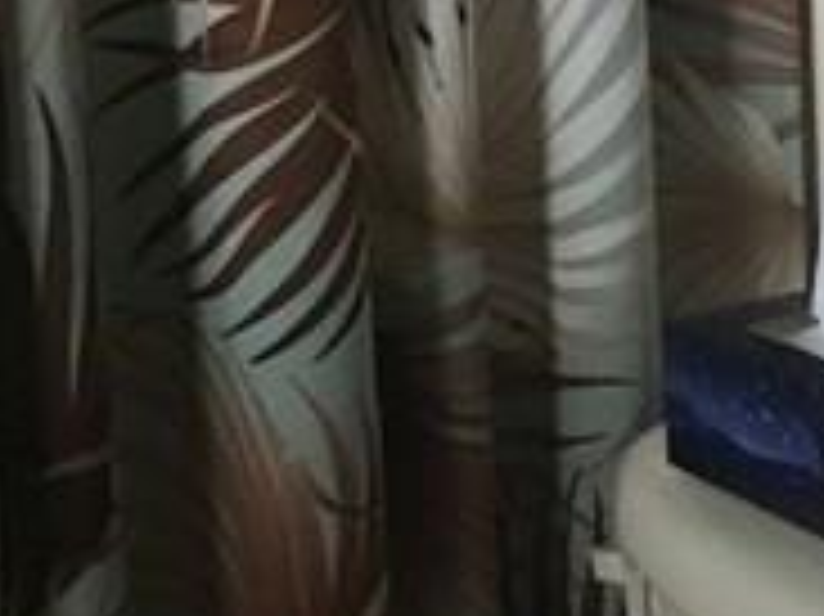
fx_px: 3854
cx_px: 711
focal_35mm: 162
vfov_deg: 9.1
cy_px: 247
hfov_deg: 12.1
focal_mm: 4.15
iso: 160
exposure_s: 1/30
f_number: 2.2
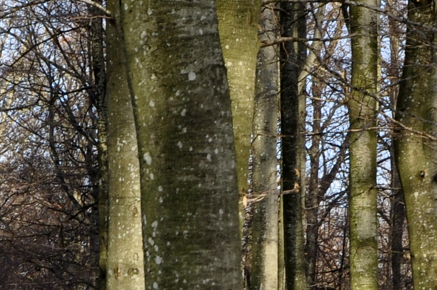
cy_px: 526
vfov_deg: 5.2
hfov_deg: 7.9
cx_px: 400
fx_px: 3152
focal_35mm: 260
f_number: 10
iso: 250
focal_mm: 38
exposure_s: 1/160
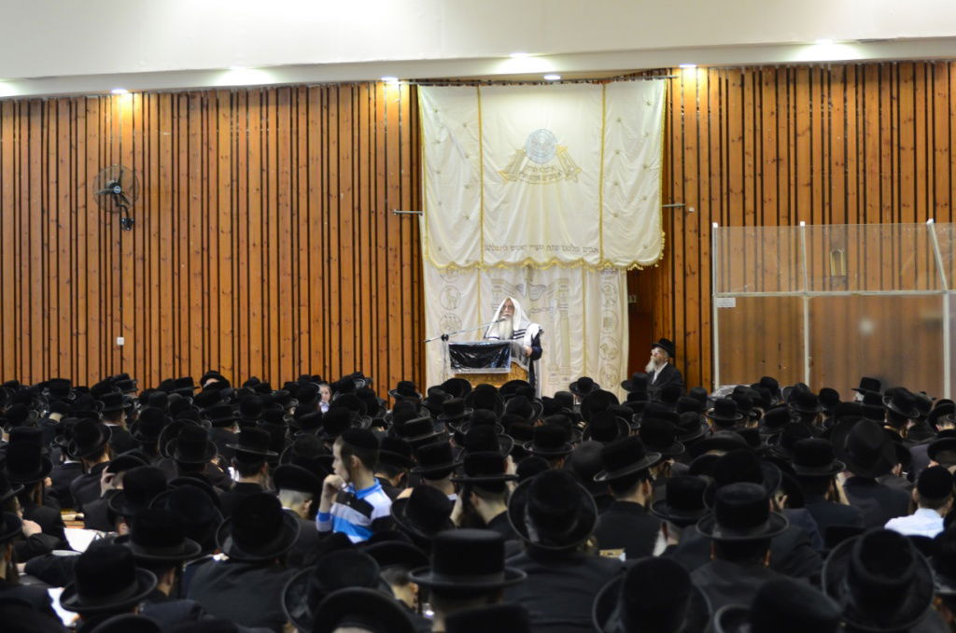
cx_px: 478
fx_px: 2782
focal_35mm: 105
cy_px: 316
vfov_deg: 13.0
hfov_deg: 19.5
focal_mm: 70
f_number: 4.5
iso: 1600
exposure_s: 1/30
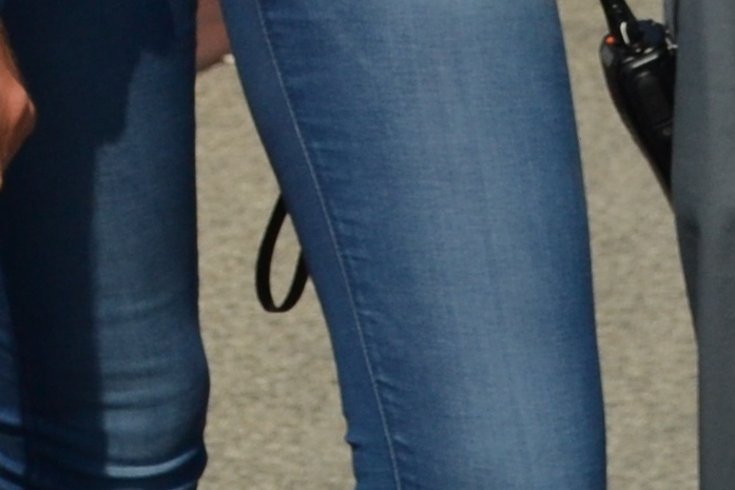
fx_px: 9311
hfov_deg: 4.5
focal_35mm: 456
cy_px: -1067
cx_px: -407
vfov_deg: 3.0
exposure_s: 1/2000
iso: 250
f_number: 7.1
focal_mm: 46
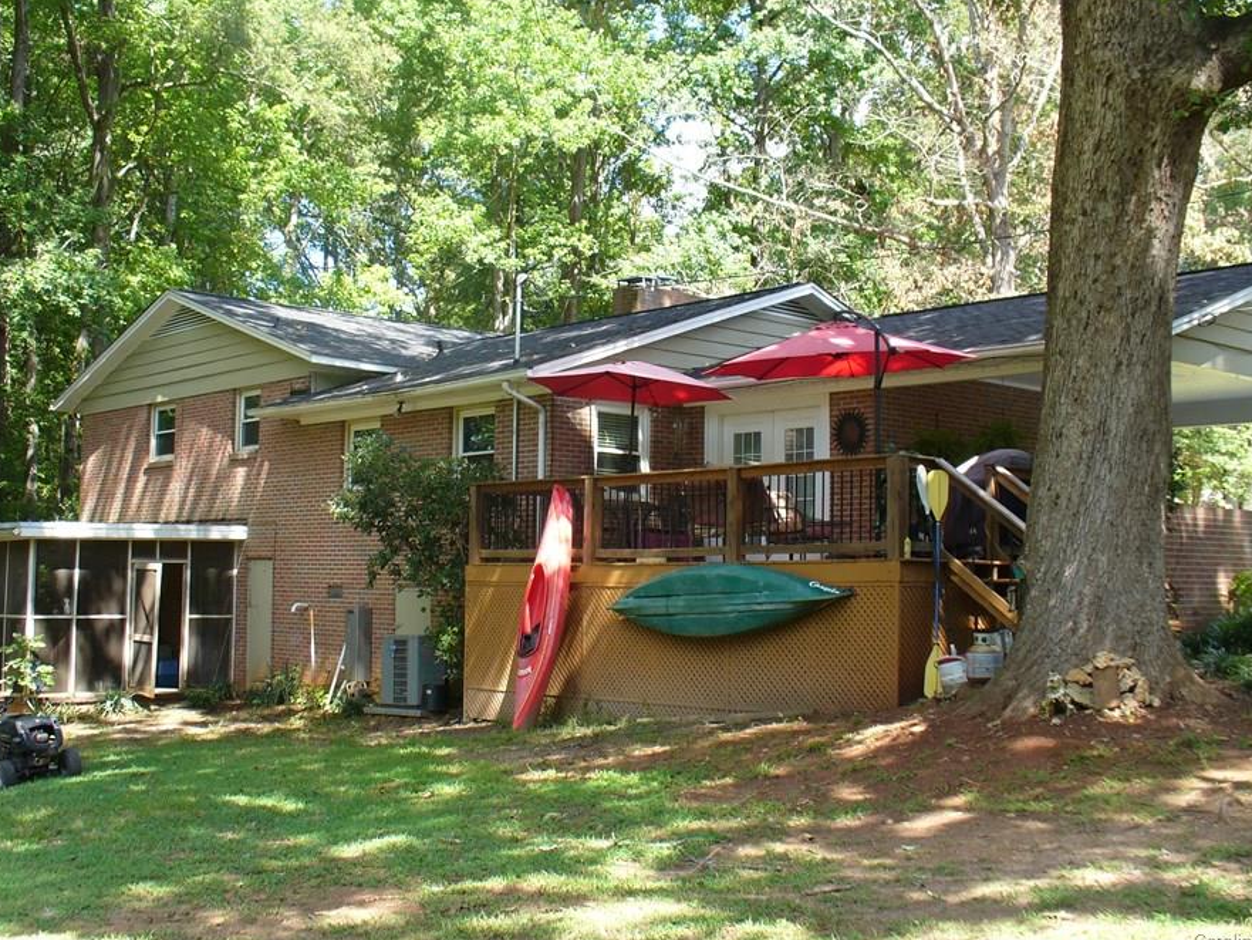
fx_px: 1555
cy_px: 407
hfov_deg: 43.8
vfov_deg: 33.6
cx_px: 627
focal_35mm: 43
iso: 80
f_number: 2.8
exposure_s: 1/125
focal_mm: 6.1
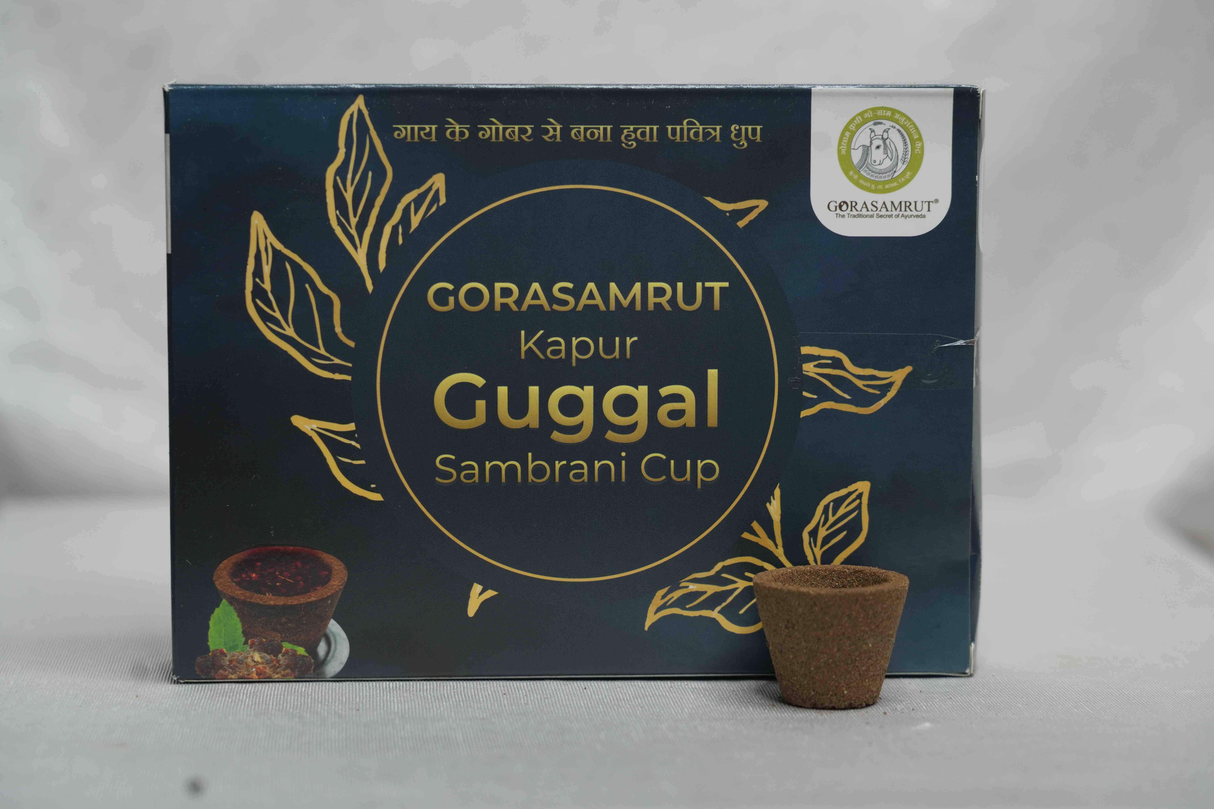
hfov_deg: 22.1
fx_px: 3102
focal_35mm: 92
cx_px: 607
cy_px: 404
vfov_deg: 14.9
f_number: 5.6
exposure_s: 1/100
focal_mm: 92
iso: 500
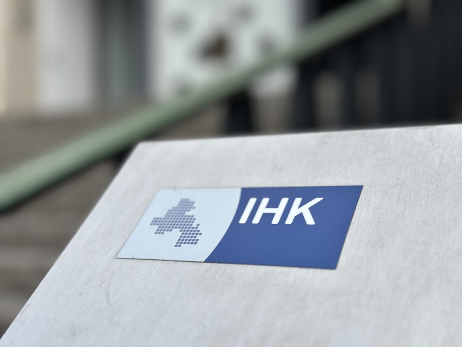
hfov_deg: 39.6
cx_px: 231
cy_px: 174
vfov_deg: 30.3
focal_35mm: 48
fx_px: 641
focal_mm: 6.86
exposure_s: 1/1145
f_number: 1.78
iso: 80
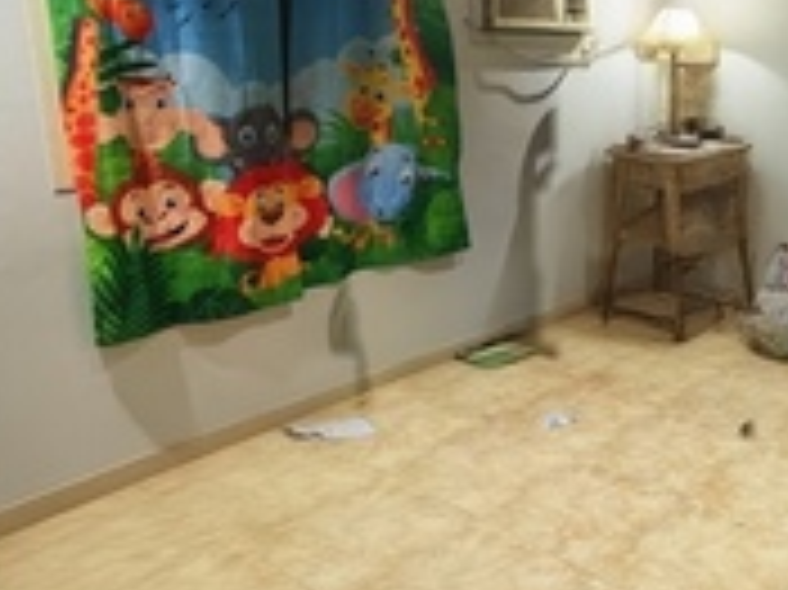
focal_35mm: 34
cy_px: 191
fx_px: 773
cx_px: 741
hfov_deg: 47.3
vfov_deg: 41.2
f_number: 2
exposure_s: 1/30
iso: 640
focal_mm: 1.82
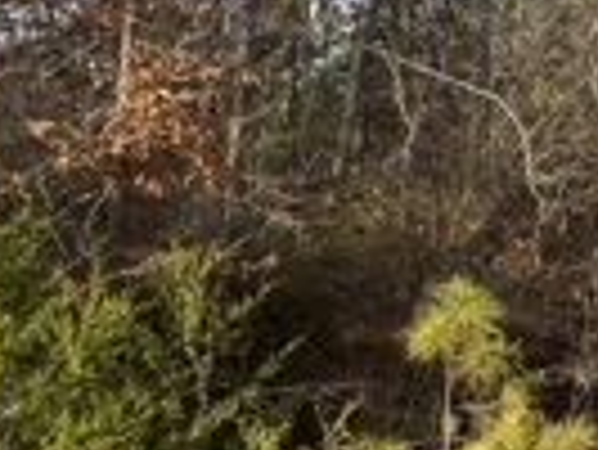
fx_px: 1349
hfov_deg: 22.6
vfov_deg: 18.8
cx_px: 760
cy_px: 108
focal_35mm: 78
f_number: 1.8
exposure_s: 1/752
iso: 32
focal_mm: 4.25
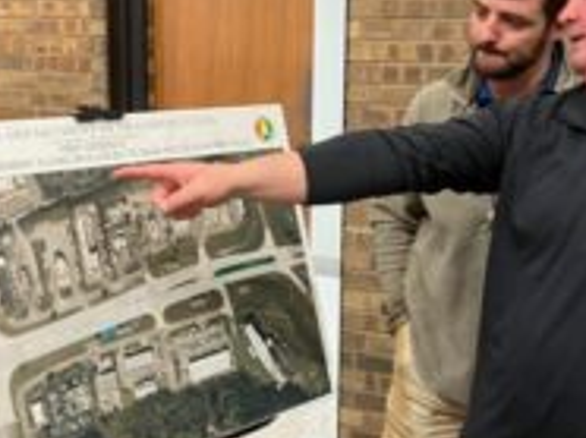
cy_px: 189
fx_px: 947
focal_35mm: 56
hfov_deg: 34.4
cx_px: 290
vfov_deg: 26.0
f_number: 1.6
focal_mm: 5.1
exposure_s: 1/40
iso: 500
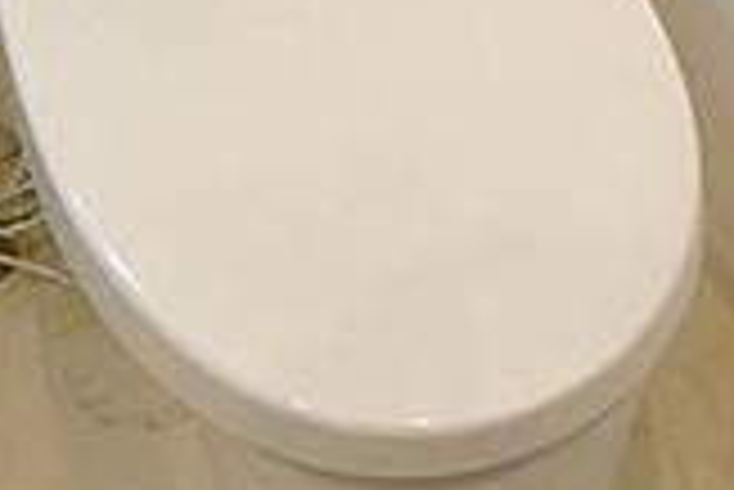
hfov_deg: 37.8
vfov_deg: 25.0
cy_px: -144
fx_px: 959
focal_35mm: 47
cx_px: 716
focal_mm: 8
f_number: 4.5
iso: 800
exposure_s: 1/80
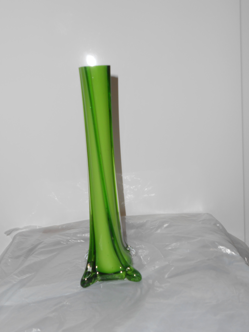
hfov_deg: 37.7
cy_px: 166
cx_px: 124
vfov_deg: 49.0
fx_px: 364
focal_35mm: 38
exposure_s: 1/30
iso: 80
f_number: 4.2
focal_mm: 6.8
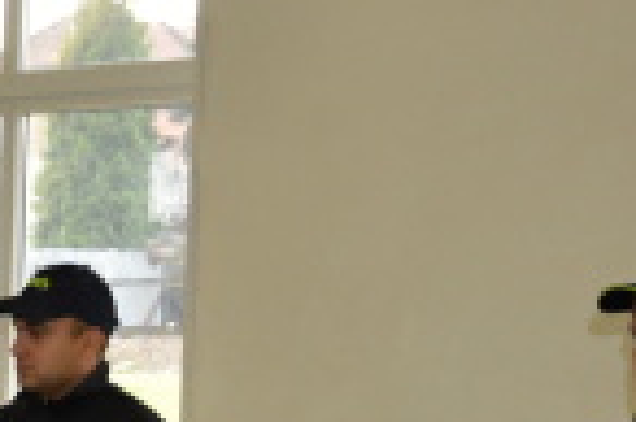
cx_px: -741
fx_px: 2612
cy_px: 729
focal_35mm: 148
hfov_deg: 12.0
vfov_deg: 8.9
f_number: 3.5
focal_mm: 18
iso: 400
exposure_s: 1/125
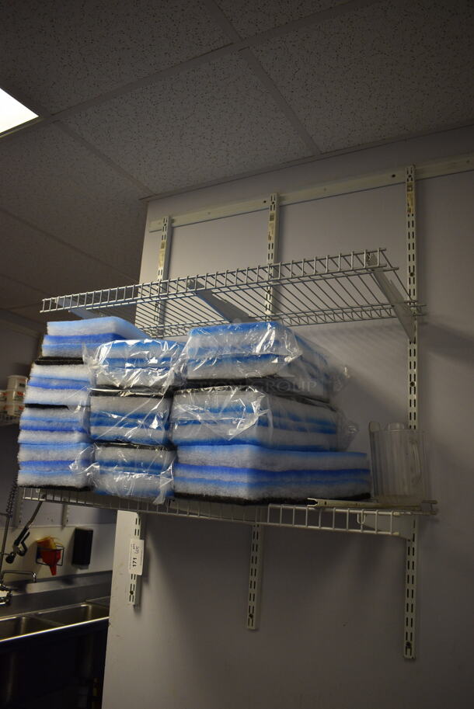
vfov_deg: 67.3
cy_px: 354
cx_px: 237
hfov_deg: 48.0
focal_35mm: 27
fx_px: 532
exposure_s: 1/160
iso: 800
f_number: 3.5
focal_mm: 18
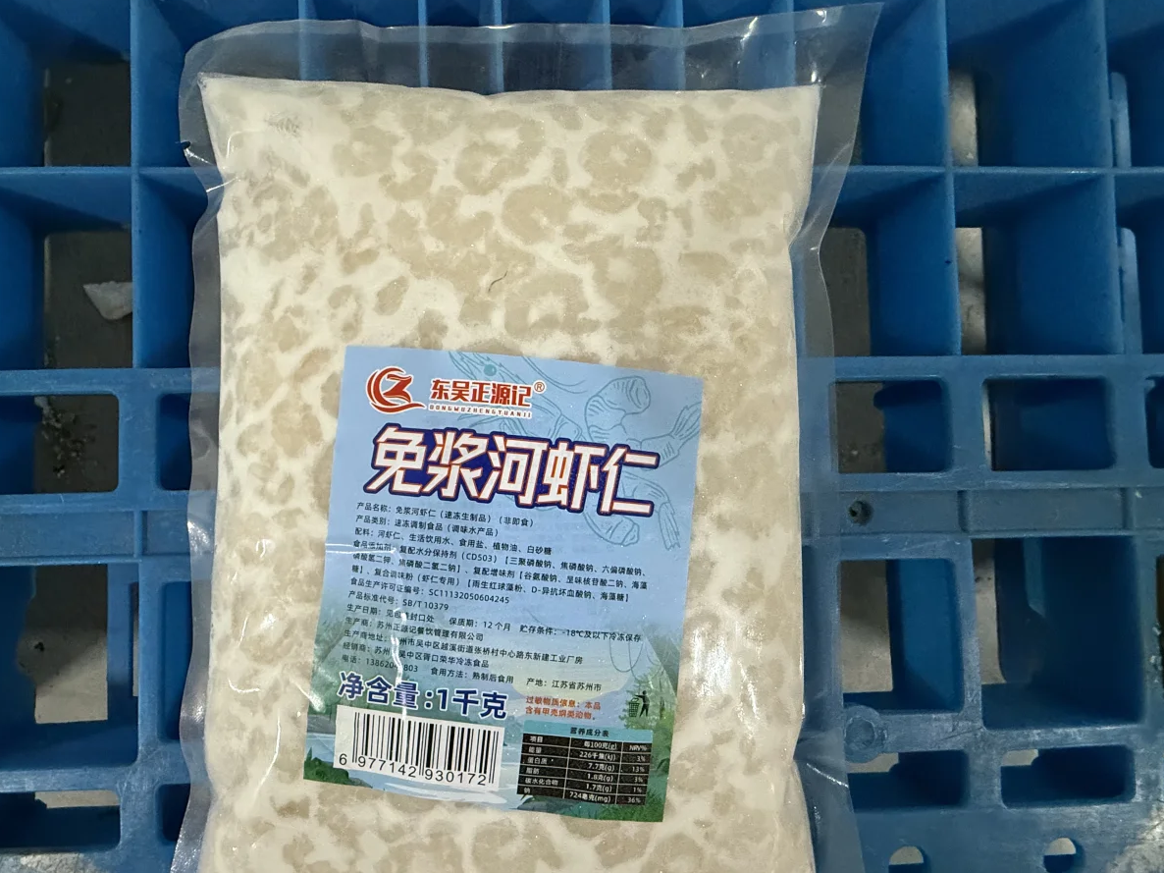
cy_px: 484
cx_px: 469
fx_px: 572
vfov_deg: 74.5
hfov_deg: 89.9
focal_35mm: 17
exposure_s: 1/50
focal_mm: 2.22
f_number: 2.2
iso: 640
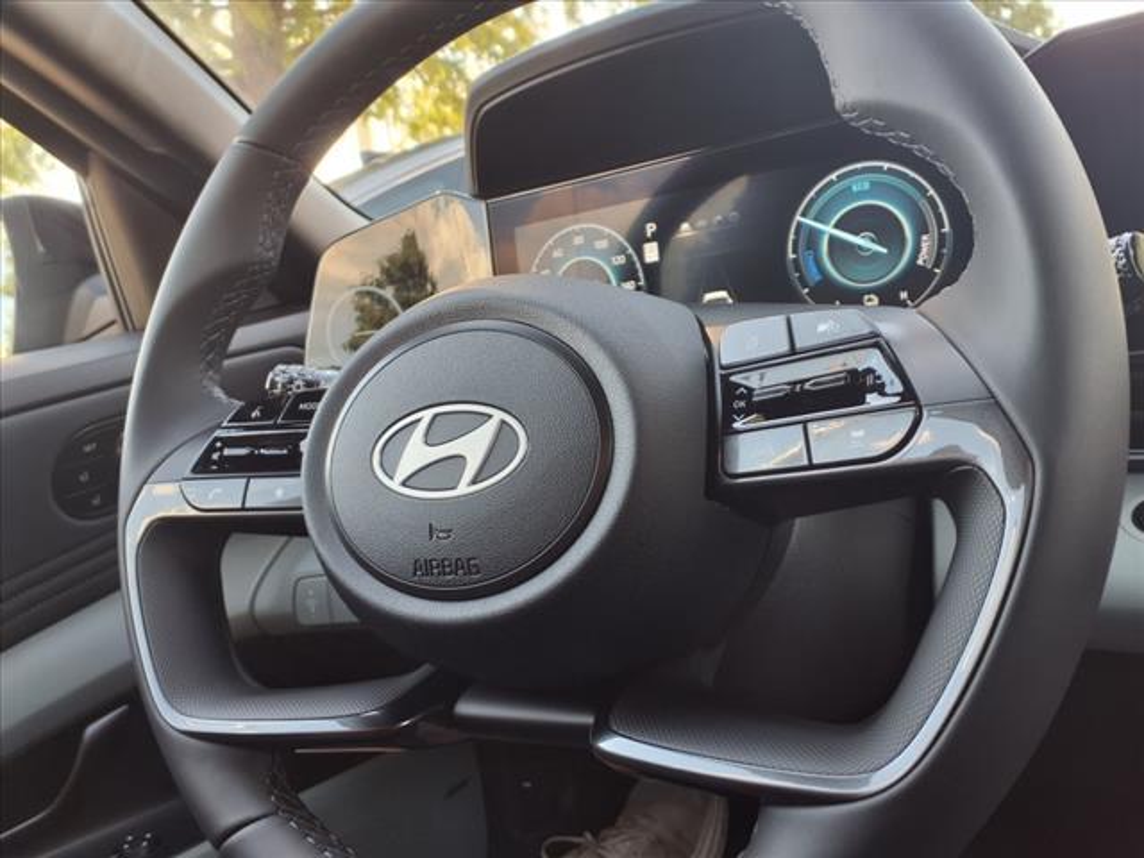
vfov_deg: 51.4
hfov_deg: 65.3
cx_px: 572
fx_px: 892
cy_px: 429
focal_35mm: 27
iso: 50
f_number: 1.9
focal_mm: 3.58
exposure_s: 1/120
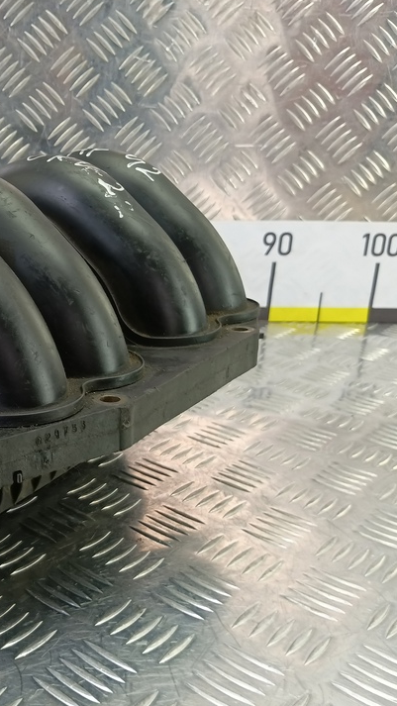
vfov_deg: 55.3
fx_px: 674
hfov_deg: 29.5
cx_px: -45
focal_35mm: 36
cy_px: 361
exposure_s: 1/50
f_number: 1.6
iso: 206
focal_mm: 4.11
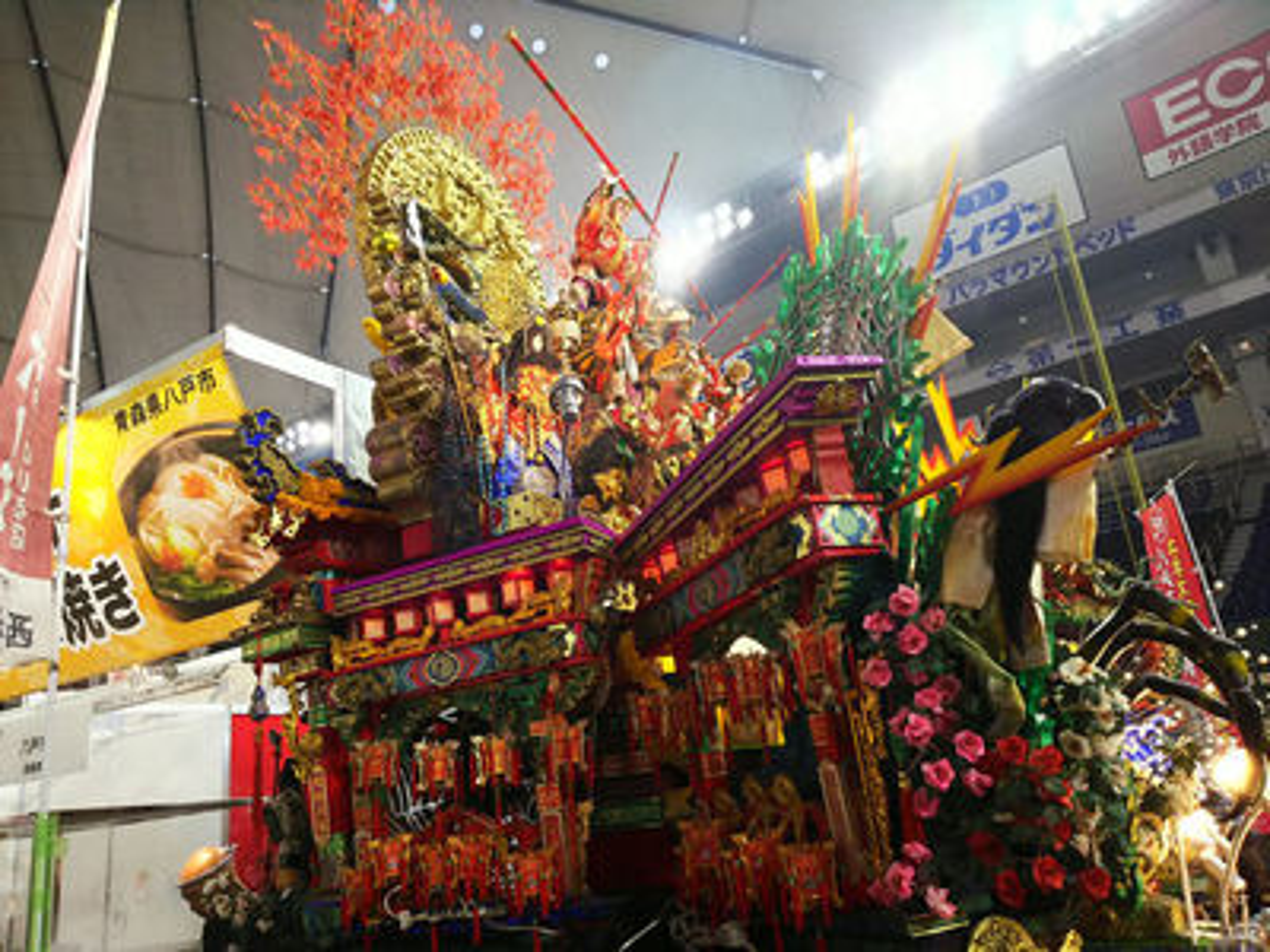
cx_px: 635
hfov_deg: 65.3
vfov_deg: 51.4
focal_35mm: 27
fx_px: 991
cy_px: 476
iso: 80
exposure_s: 1/120
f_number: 1.9
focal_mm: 4.2
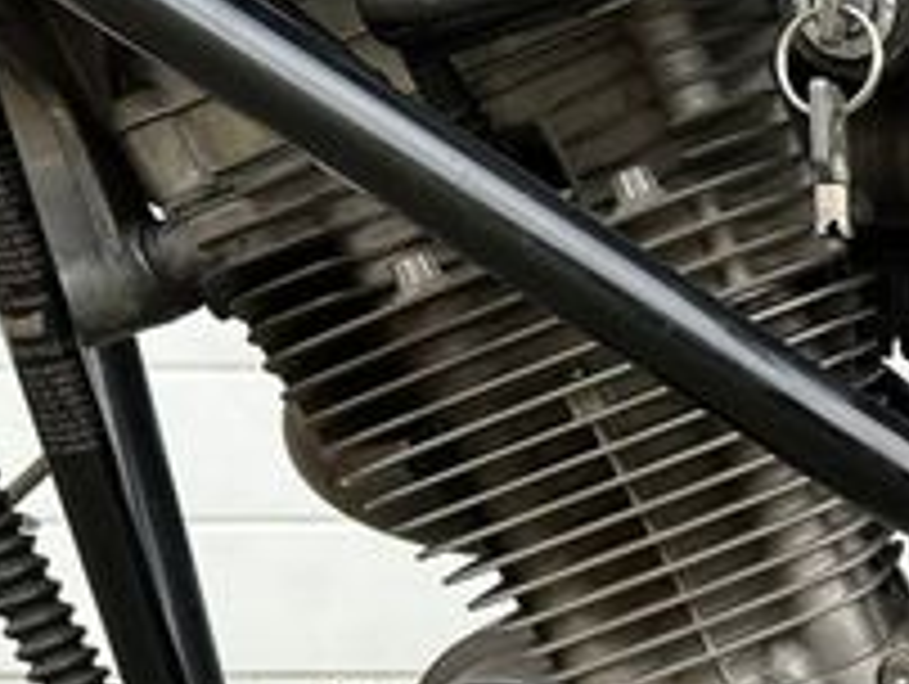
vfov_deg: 18.9
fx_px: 1998
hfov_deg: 22.7
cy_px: 670
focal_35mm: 76
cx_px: 1206
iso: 80
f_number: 1.78
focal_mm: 6.86
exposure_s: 1/121
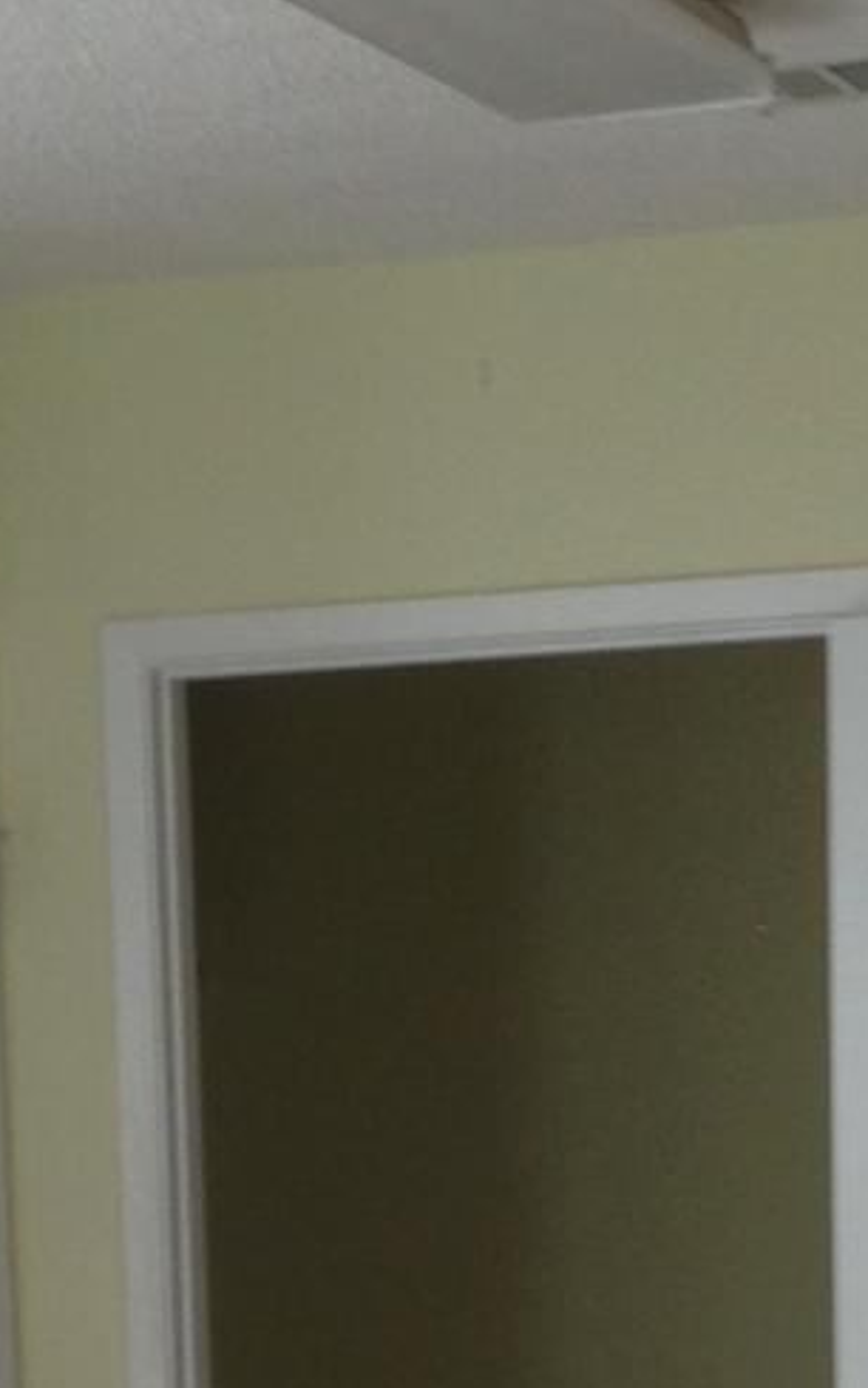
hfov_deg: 9.2
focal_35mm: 143
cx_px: 332
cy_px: 1924
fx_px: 5408
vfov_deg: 13.9
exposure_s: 1/40
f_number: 2.4
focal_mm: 4.13
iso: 50
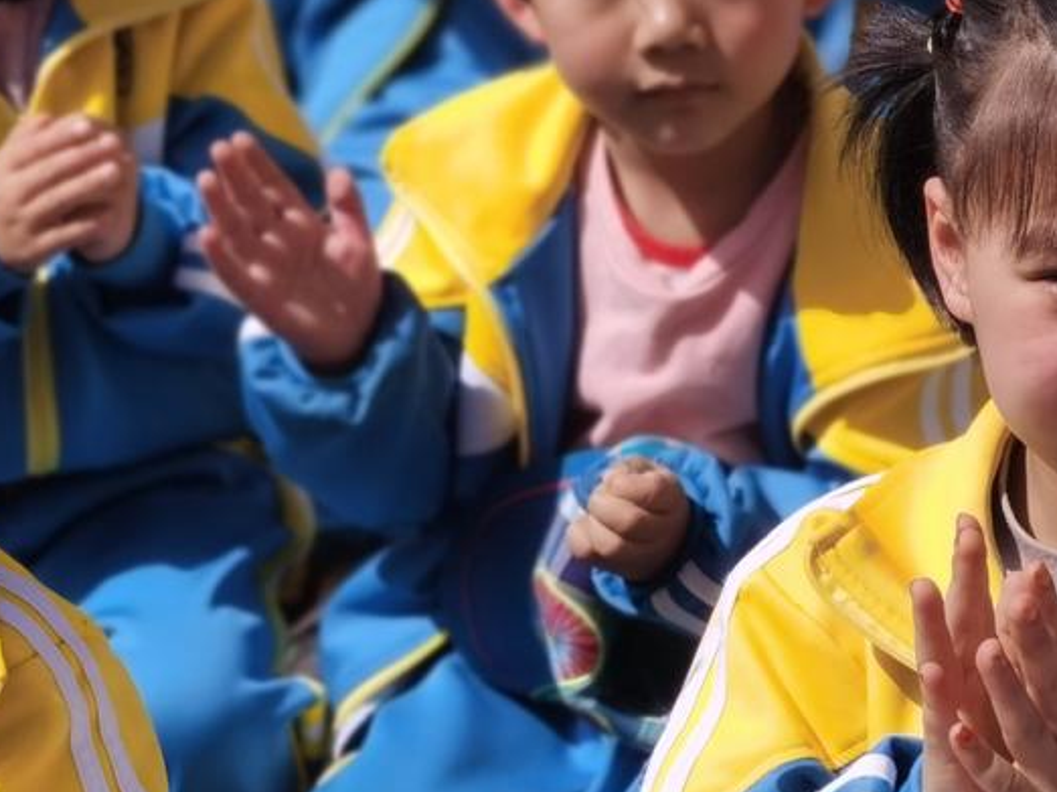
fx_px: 4548
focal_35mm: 149
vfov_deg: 9.9
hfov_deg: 13.2
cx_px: 686
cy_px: 369
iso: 50
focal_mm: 5.56
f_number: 4
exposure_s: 1/5988
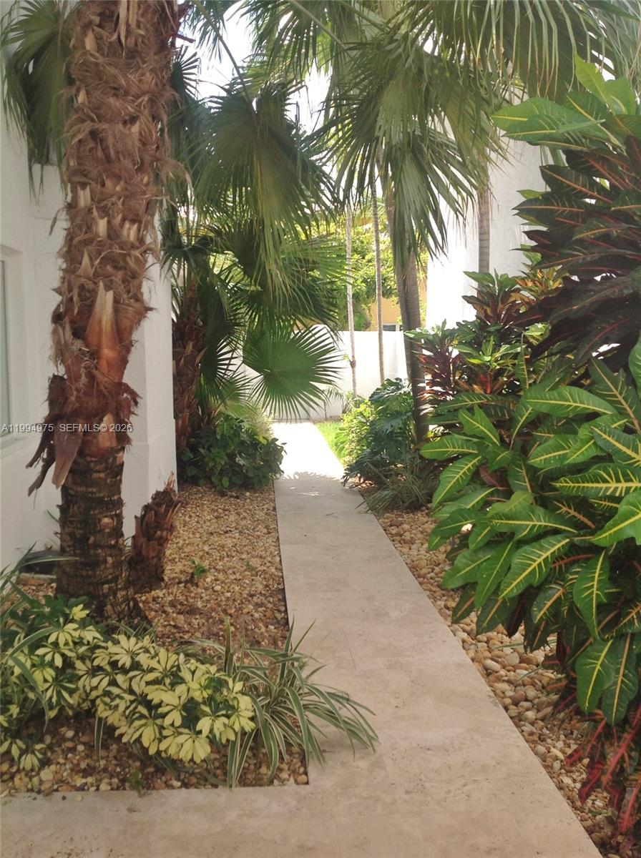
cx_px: 320
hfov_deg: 40.6
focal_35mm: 35
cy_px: 429
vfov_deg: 52.7
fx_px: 867
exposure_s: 1/540
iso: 50
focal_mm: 4.28
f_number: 2.4
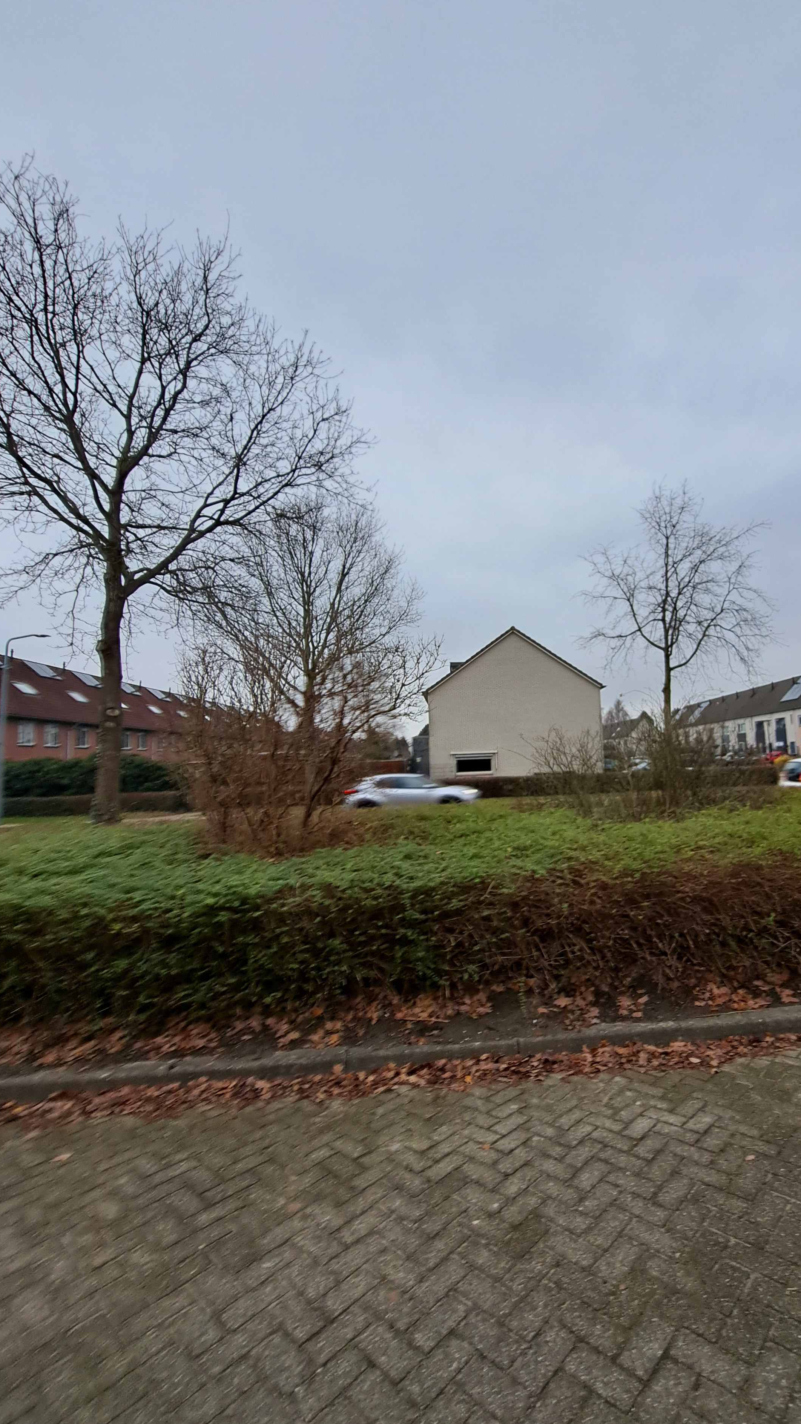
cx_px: 500
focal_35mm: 15
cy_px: 705
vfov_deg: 103.0
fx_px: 566
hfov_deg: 69.4
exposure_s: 1/50
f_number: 2.2
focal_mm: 1.74
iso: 64
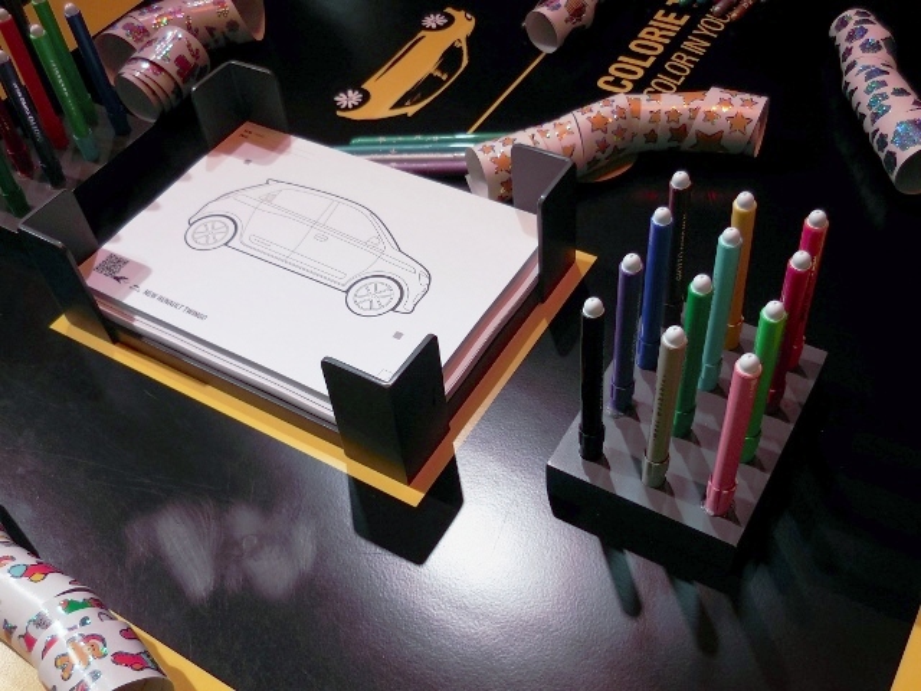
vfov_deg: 36.8
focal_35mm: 39
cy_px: 346
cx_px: 460
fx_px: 1038
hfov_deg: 47.9
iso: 125
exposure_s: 1/160
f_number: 3.9
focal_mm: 7
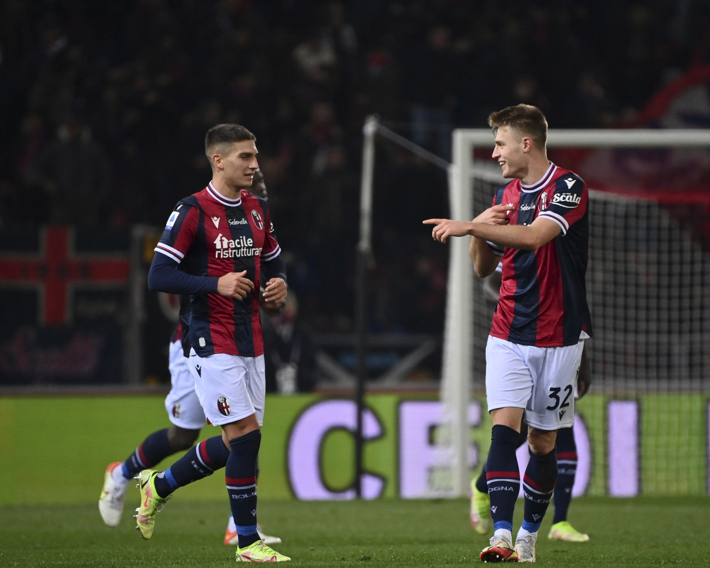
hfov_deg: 2.9
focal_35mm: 664
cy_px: 288
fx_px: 13953
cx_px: 384
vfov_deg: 2.3
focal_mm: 560
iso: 3200
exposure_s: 1/1000
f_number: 5.6
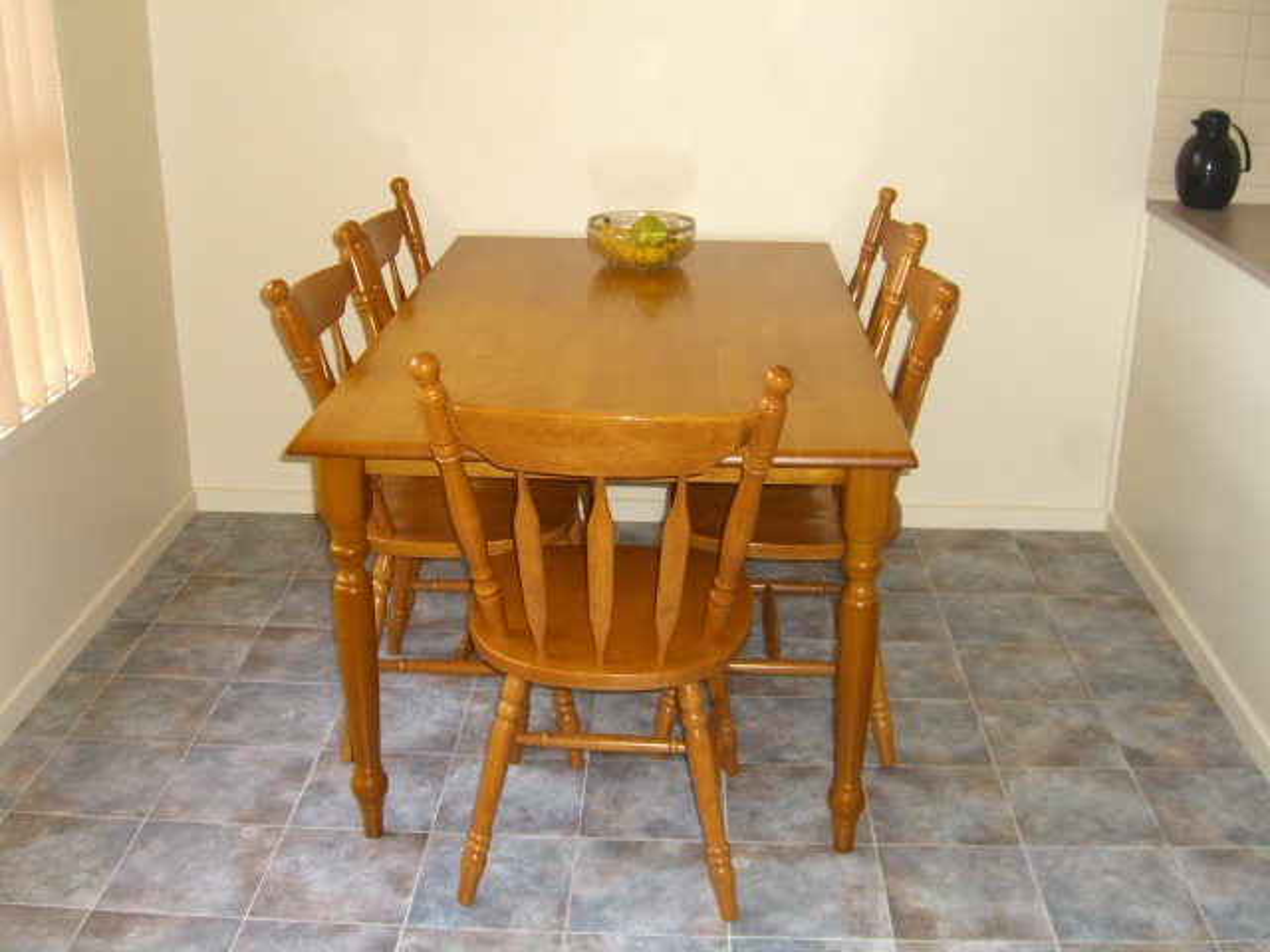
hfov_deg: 49.0
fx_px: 1394
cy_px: 476
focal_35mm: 38
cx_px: 635
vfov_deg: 37.7
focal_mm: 7.9
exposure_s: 1/60
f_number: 2.8
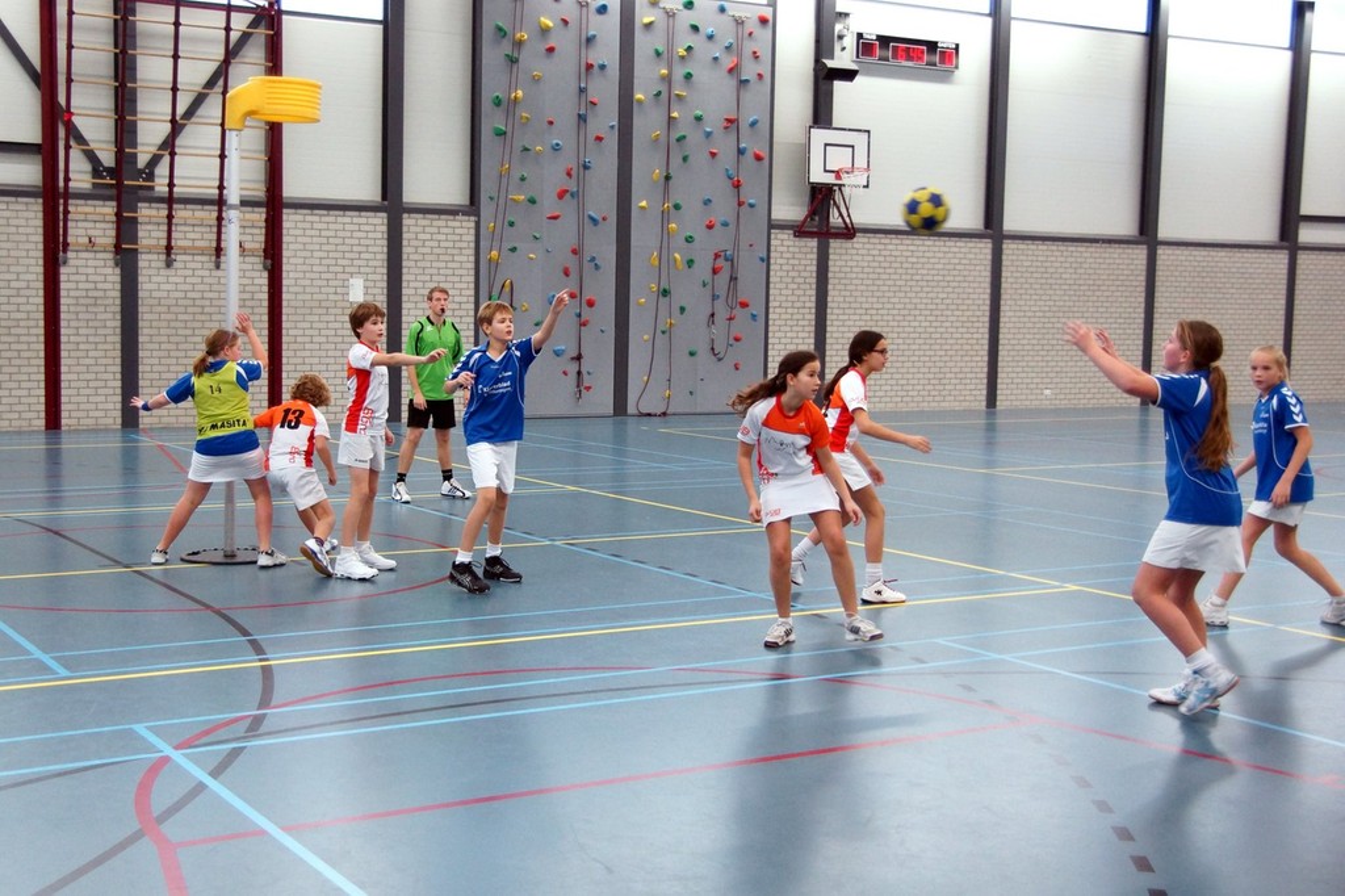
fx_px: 1457
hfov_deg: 49.6
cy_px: 448
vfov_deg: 34.2
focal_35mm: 39
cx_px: 672
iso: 1250
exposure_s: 1/160
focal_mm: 26
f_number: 4
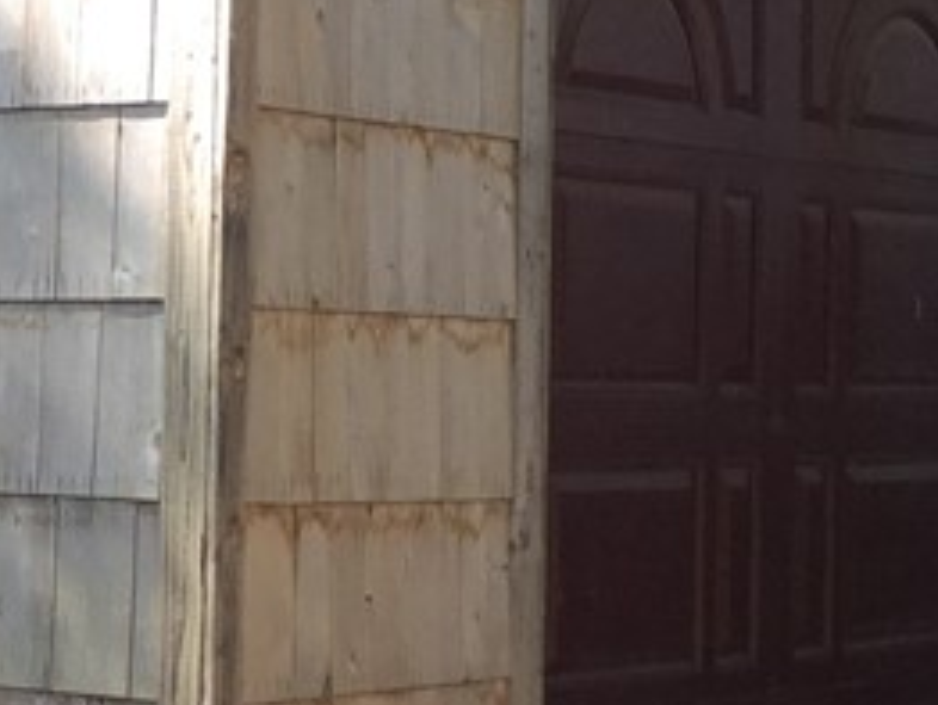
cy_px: 329
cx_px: -179
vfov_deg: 12.3
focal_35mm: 121
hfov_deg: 15.7
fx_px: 3282
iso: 40
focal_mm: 3.3
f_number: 2.4
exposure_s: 1/120
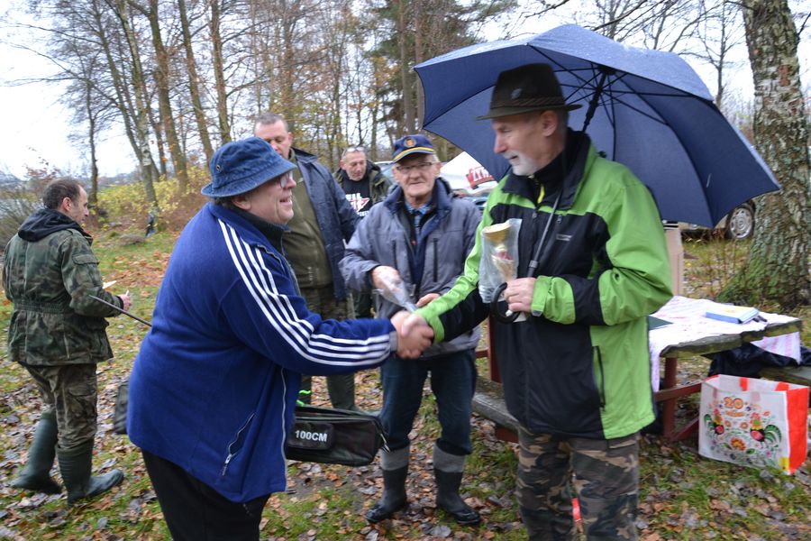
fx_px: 608
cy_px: 270
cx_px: 406
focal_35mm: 27
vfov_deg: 47.9
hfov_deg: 67.4
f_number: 4
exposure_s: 1/60
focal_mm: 18
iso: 400
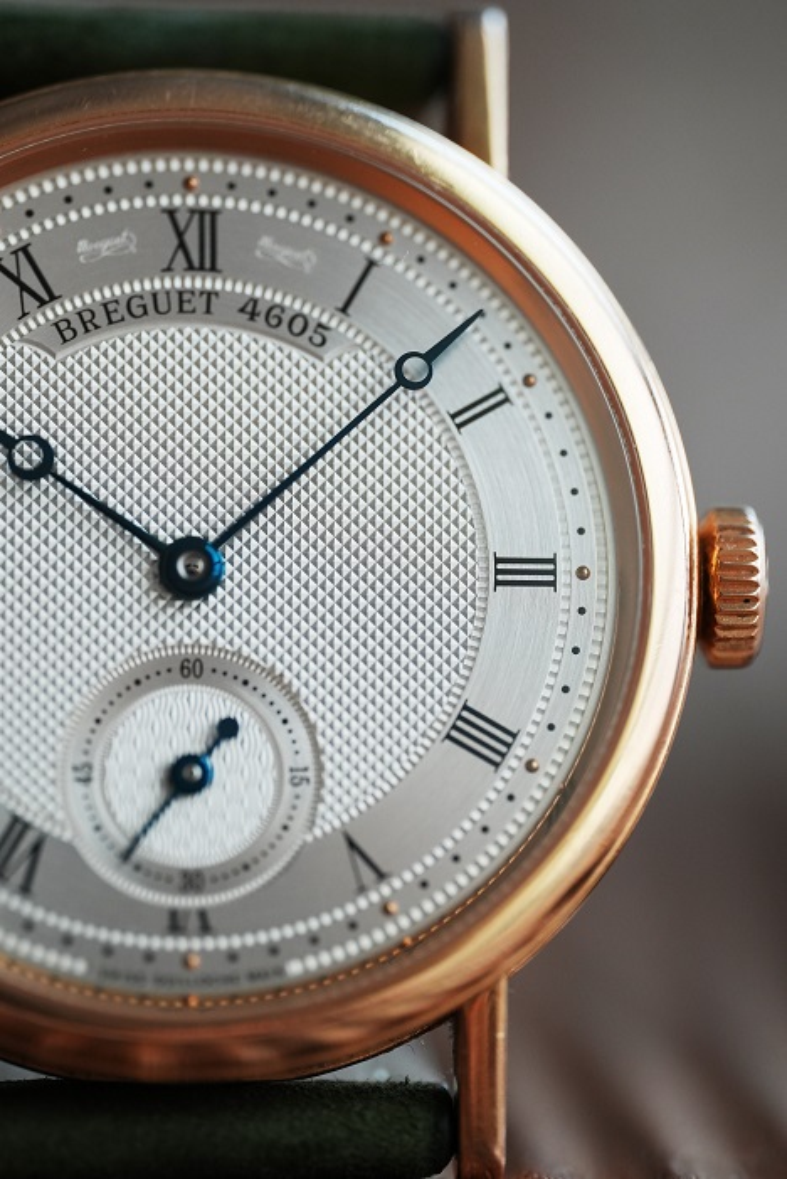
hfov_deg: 13.1
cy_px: 590
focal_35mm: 105
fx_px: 3439
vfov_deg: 19.4
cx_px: 394
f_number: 3.2
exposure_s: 1/250
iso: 1000
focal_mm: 105
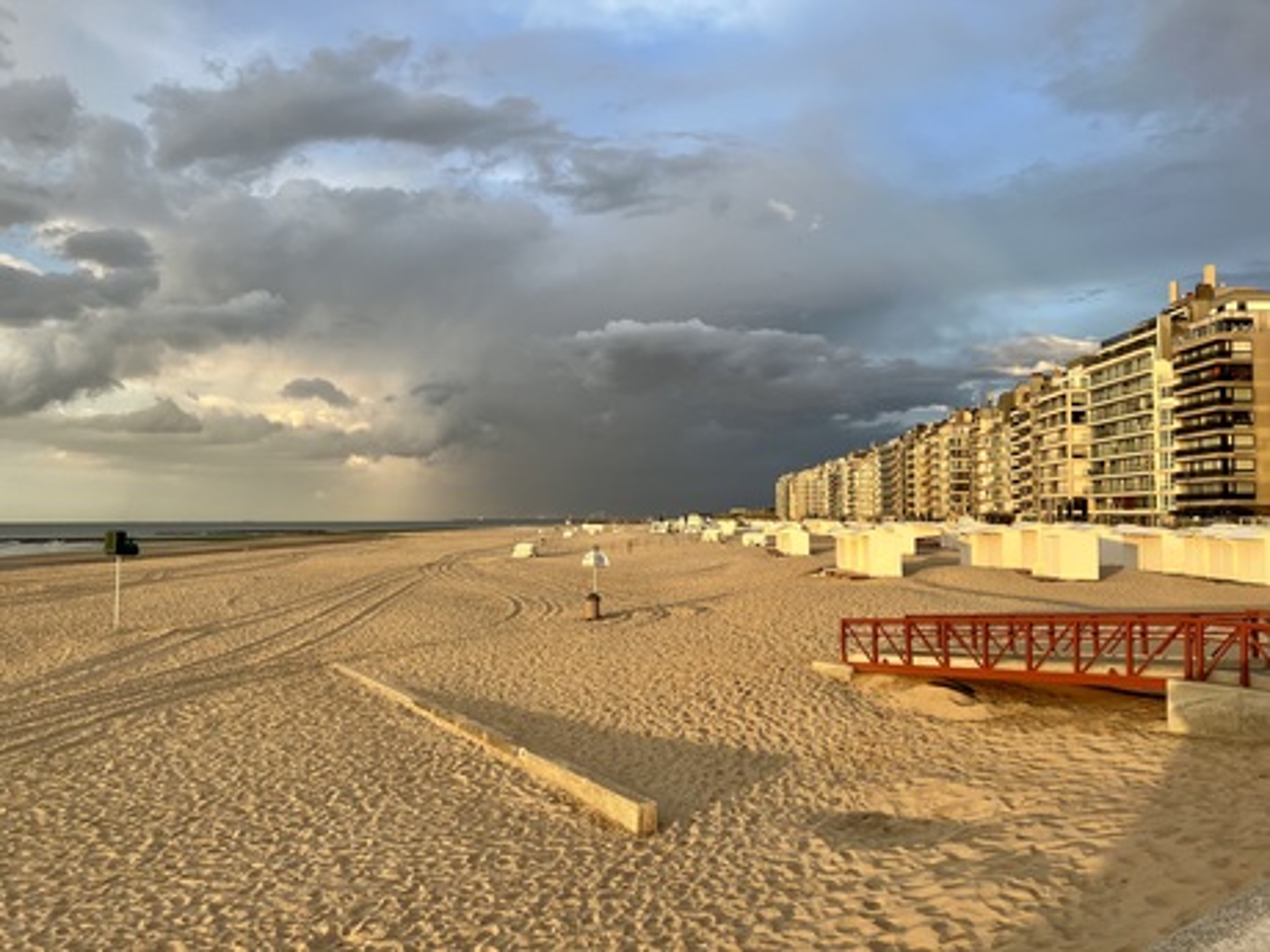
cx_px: 635
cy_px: 476
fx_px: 954
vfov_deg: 53.1
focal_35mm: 26
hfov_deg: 67.3
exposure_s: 1/696
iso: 50
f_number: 1.5
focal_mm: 5.7
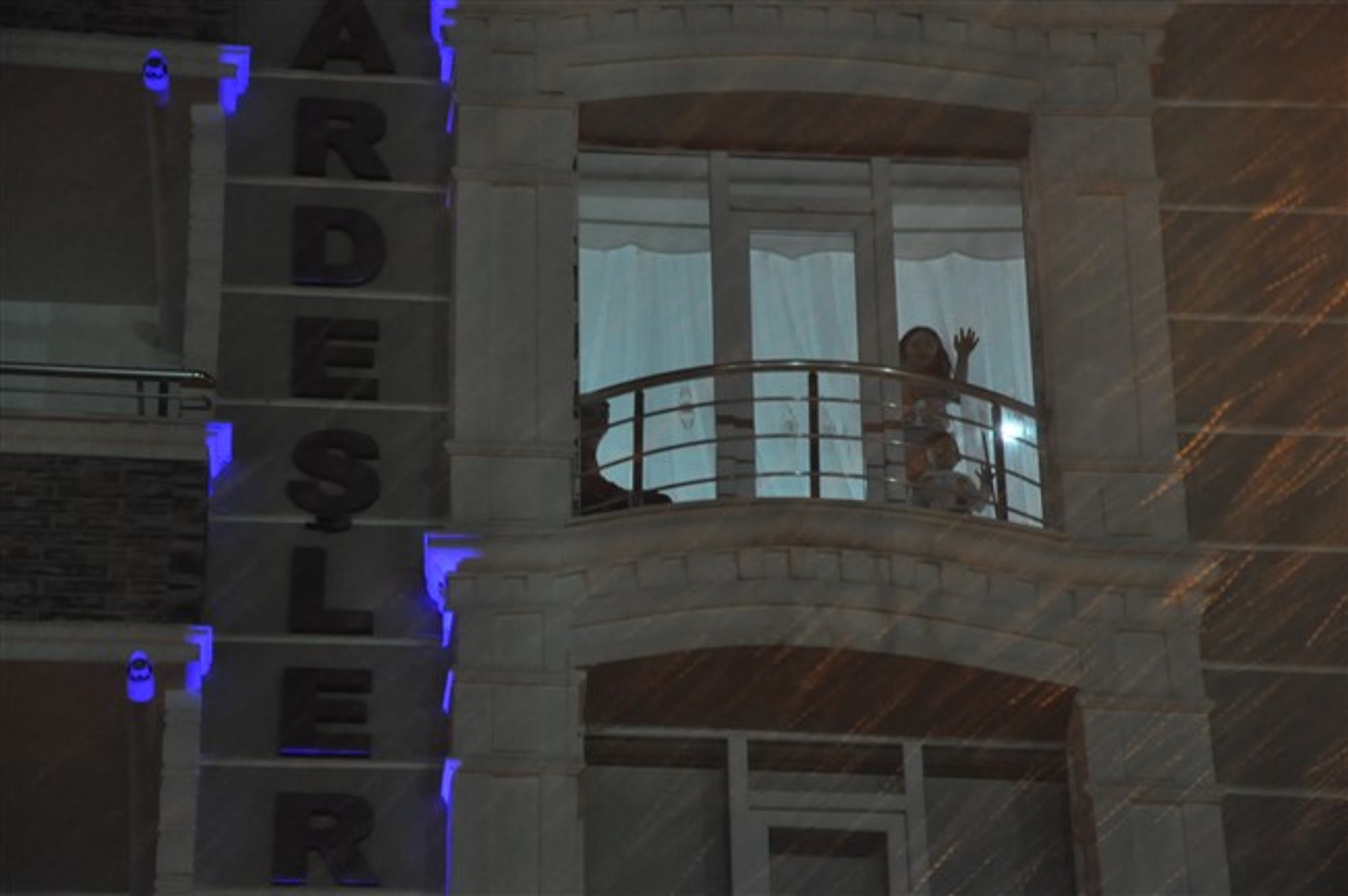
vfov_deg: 8.7
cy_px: 448
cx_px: 674
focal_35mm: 158
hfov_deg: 13.1
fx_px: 5891
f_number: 5.6
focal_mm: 105
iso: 3200
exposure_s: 1/13
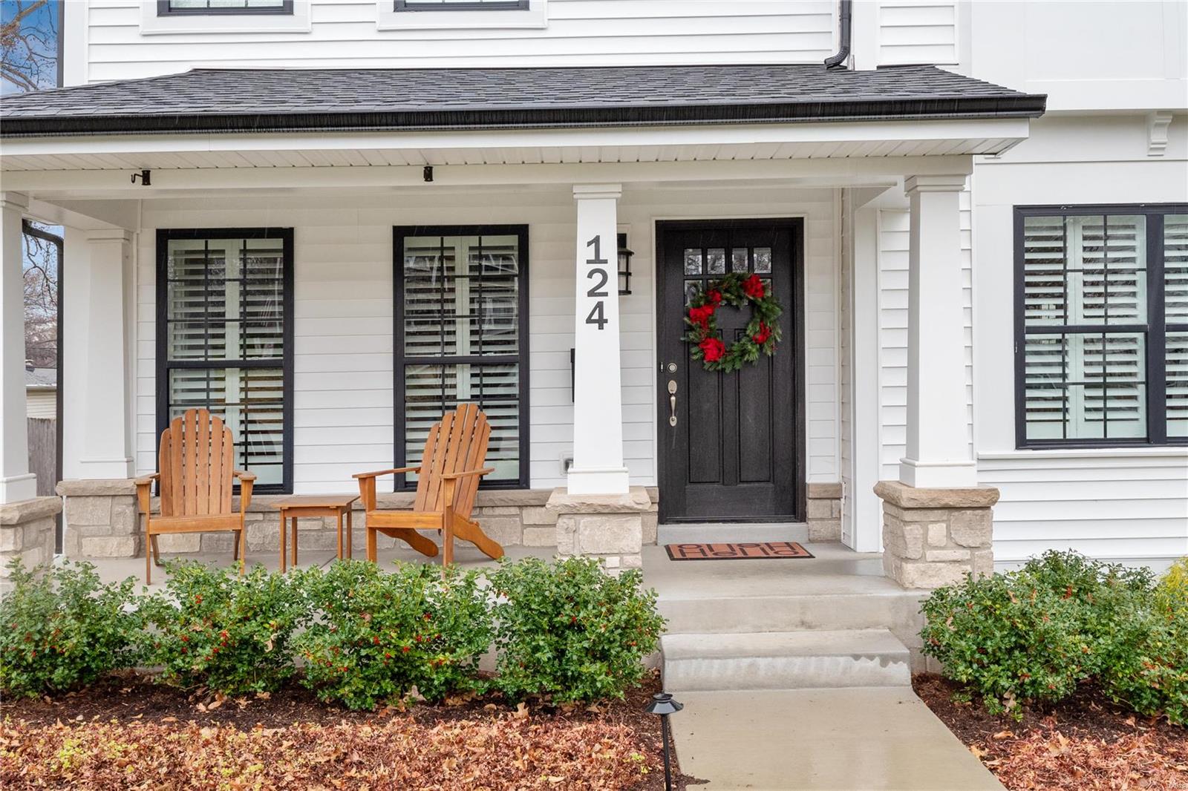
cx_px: 594
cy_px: 396
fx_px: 1188
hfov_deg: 53.1
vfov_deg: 36.9
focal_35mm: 36
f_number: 8
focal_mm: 18
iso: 400
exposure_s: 1/125
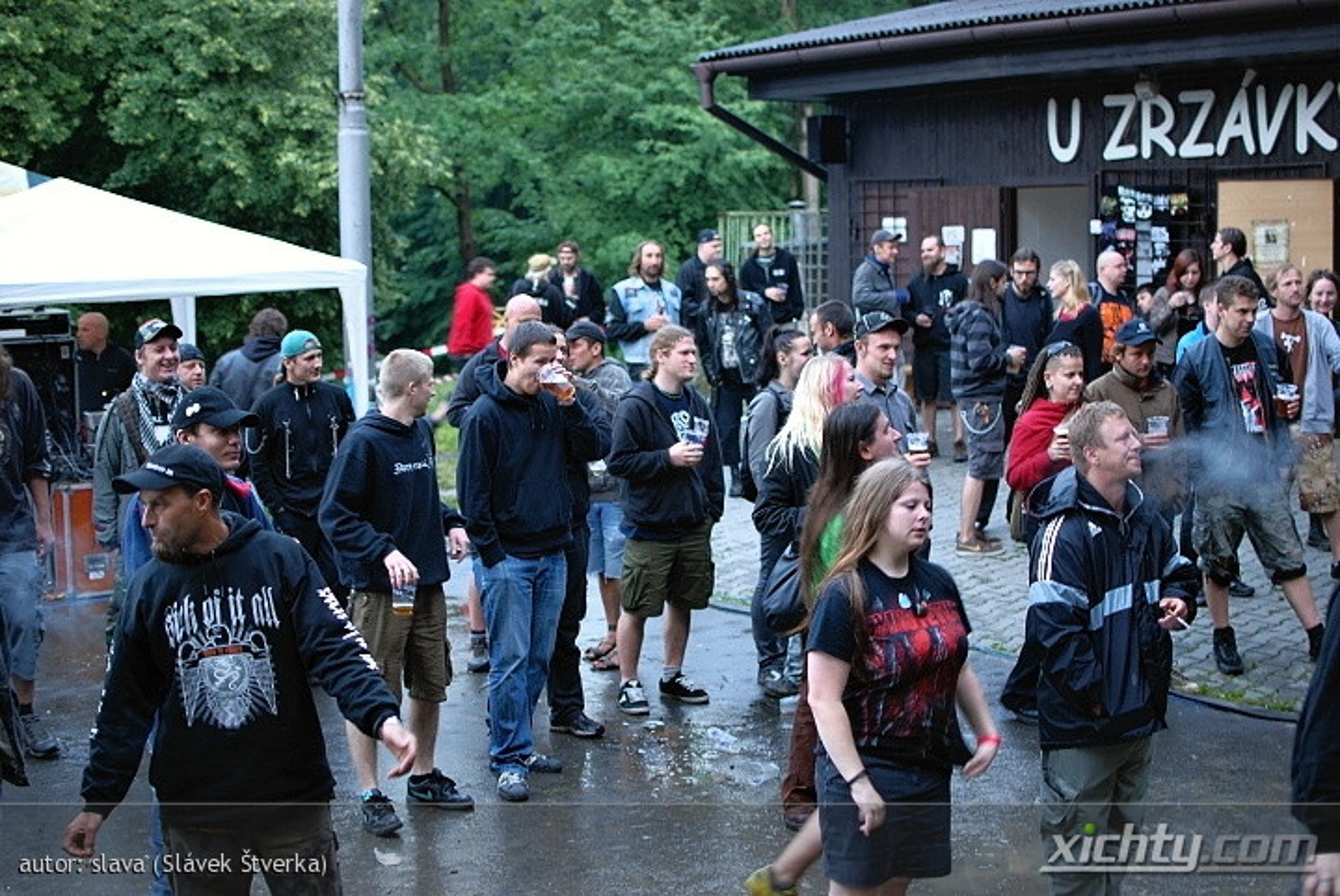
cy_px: 448
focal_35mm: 52
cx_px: 670
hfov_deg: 37.8
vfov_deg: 25.8
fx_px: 1957
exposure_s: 1/40
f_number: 2
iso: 250
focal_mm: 35
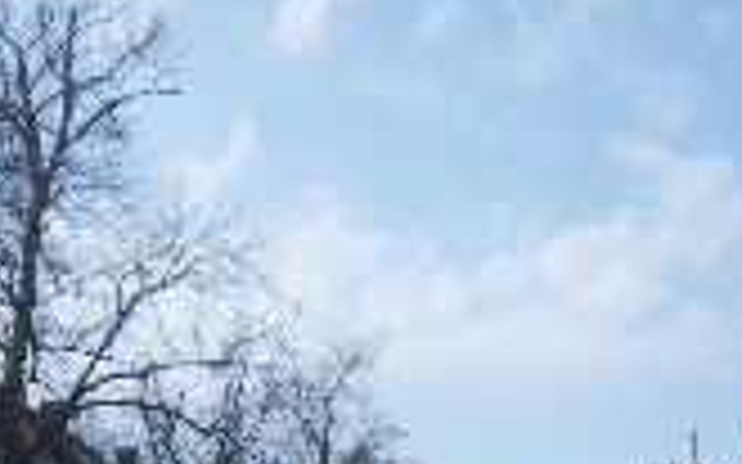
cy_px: 599
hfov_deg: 29.7
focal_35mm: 69
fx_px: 1395
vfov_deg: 17.7
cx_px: 445
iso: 50
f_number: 4.2
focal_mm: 5
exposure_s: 1/320
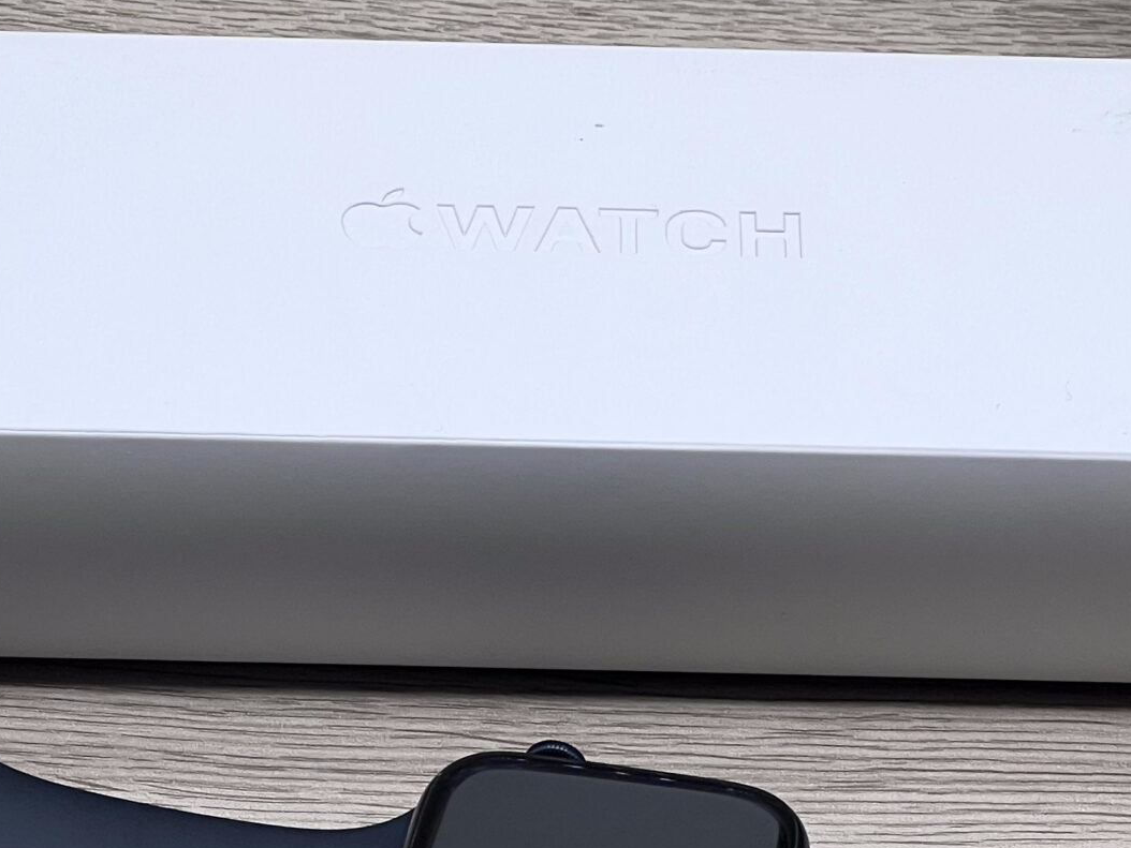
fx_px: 6111
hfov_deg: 10.6
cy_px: 690
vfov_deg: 7.9
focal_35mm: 187
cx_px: 568
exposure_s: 1/100
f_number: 2.8
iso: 40
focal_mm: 9
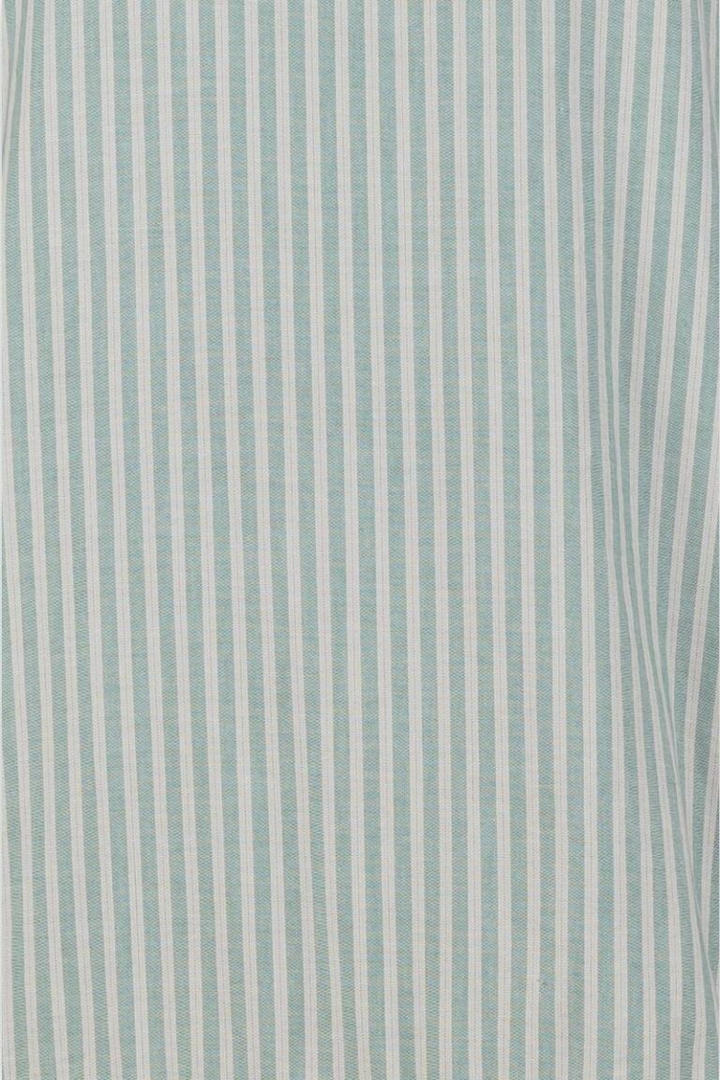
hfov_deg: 29.2
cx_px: 360
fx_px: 1380
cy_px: 540
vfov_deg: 42.7
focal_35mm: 46
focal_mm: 46
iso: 50
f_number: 6.3
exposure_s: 1/13
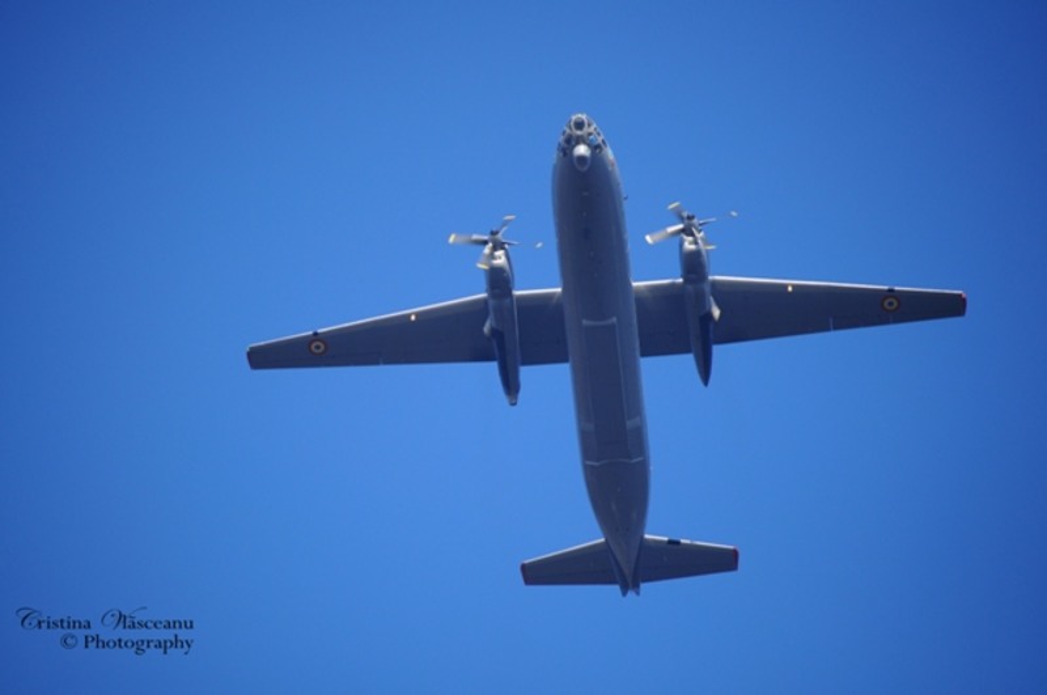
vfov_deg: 5.7
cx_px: 524
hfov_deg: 8.6
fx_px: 6970
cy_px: 348
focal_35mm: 240
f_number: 5.6
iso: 200
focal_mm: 160
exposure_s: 1/640
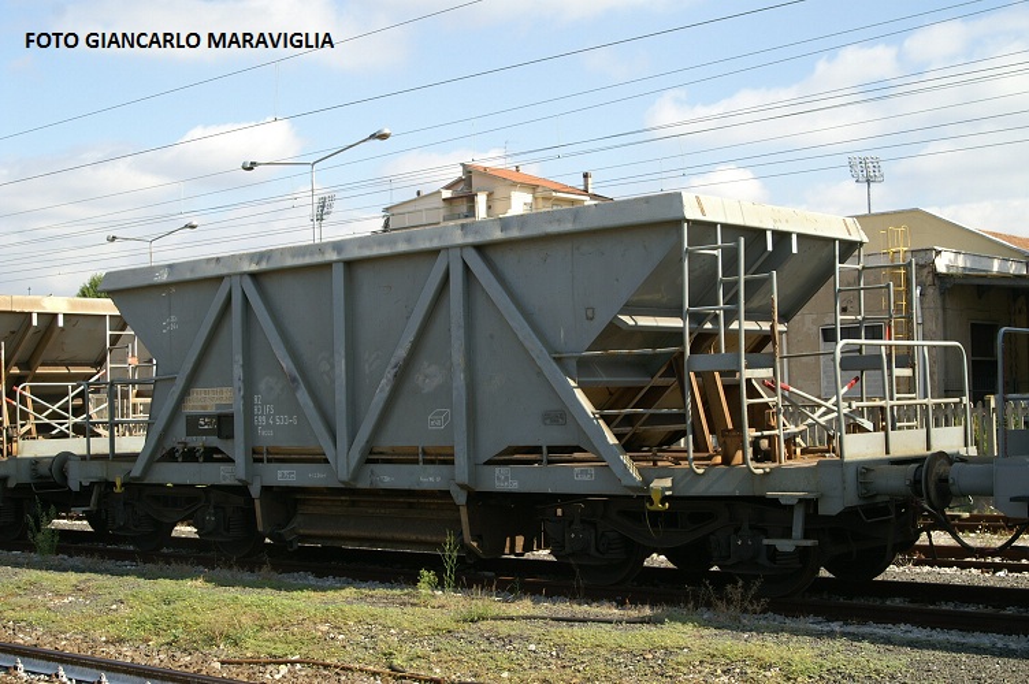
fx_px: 1499
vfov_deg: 25.7
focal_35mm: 52
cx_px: 514
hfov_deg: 37.9
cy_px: 342
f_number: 9
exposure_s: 1/125
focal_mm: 35
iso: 100
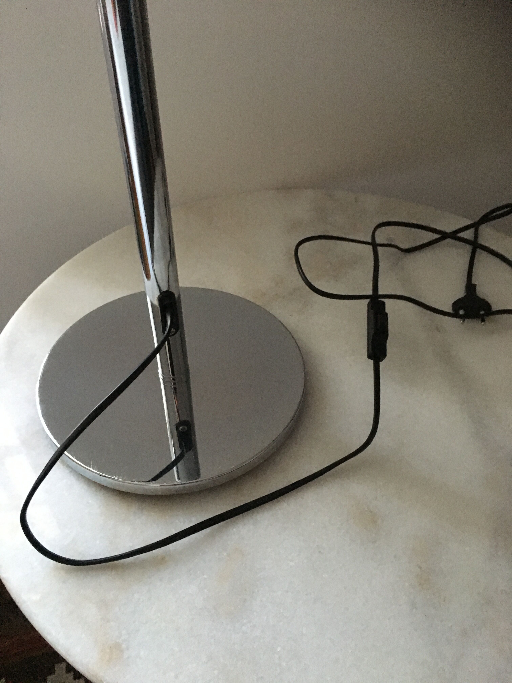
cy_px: 342
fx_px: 572
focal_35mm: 29
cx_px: 256
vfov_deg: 61.7
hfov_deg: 48.2
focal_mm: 4.15
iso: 320
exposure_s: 1/17
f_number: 2.2
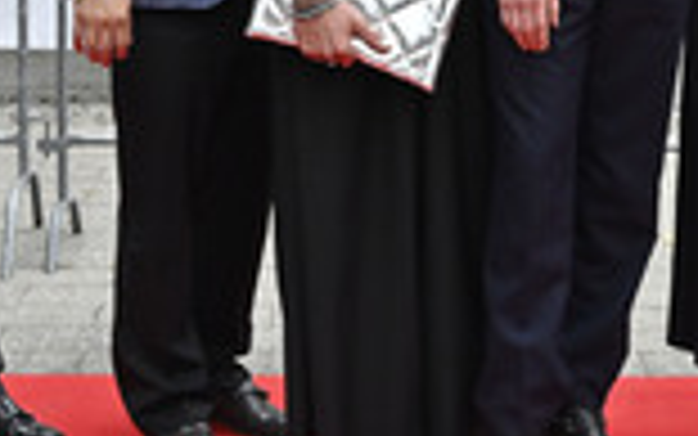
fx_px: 2093
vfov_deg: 11.7
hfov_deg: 18.7
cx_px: 583
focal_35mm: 110
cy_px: -36
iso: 2000
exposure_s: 1/500
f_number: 5.6
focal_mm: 37
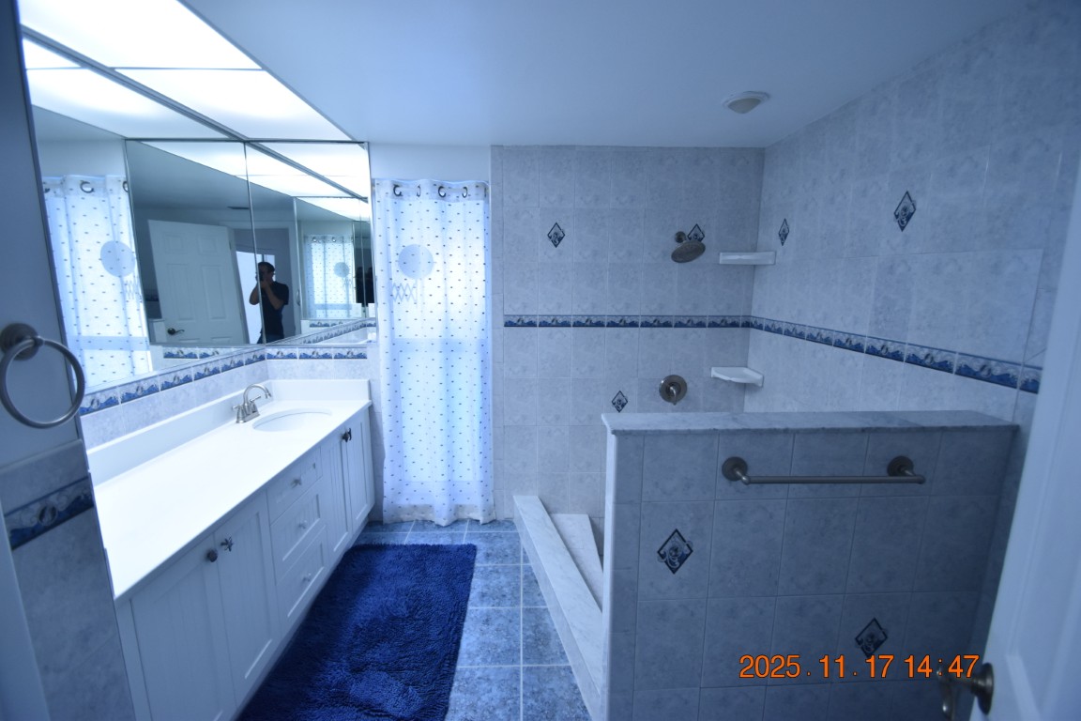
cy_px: 360
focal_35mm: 15
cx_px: 540
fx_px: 450
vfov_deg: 77.3
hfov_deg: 100.4
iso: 800
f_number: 3.5
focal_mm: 10
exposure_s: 1/125
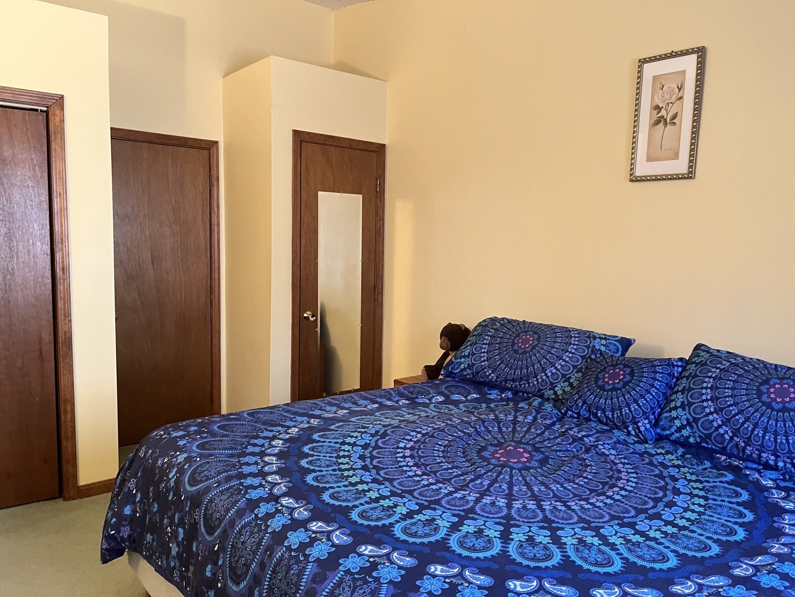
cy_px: 298
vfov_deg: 53.1
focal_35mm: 26
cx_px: 398
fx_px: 597
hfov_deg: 67.3
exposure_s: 1/60
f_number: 1.6
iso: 400
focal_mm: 5.1
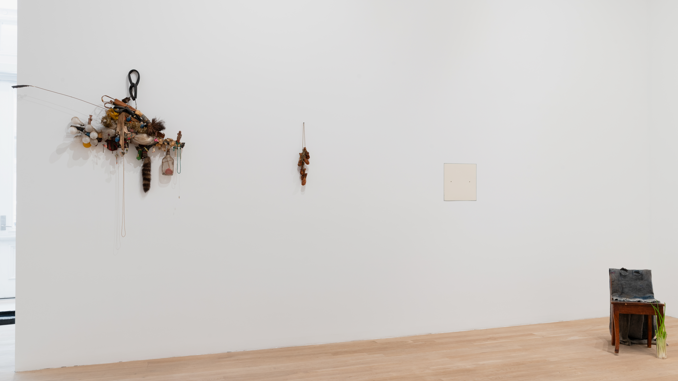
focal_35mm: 33
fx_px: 593
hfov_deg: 59.5
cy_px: 195
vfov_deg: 35.6
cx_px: 344
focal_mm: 31
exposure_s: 1
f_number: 11
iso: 80
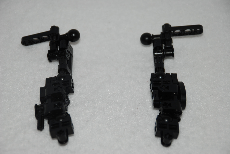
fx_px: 816
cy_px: 77
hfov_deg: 16.1
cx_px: 115
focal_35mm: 128
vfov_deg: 10.8
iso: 100
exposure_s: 1/60
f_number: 5.6
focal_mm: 85
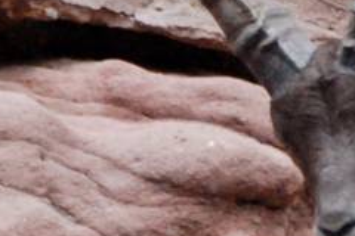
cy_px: 192
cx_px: 284
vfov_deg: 0.5
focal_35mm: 3005
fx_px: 29630
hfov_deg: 0.7
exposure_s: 1/1000
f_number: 5.6
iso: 1600
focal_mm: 300
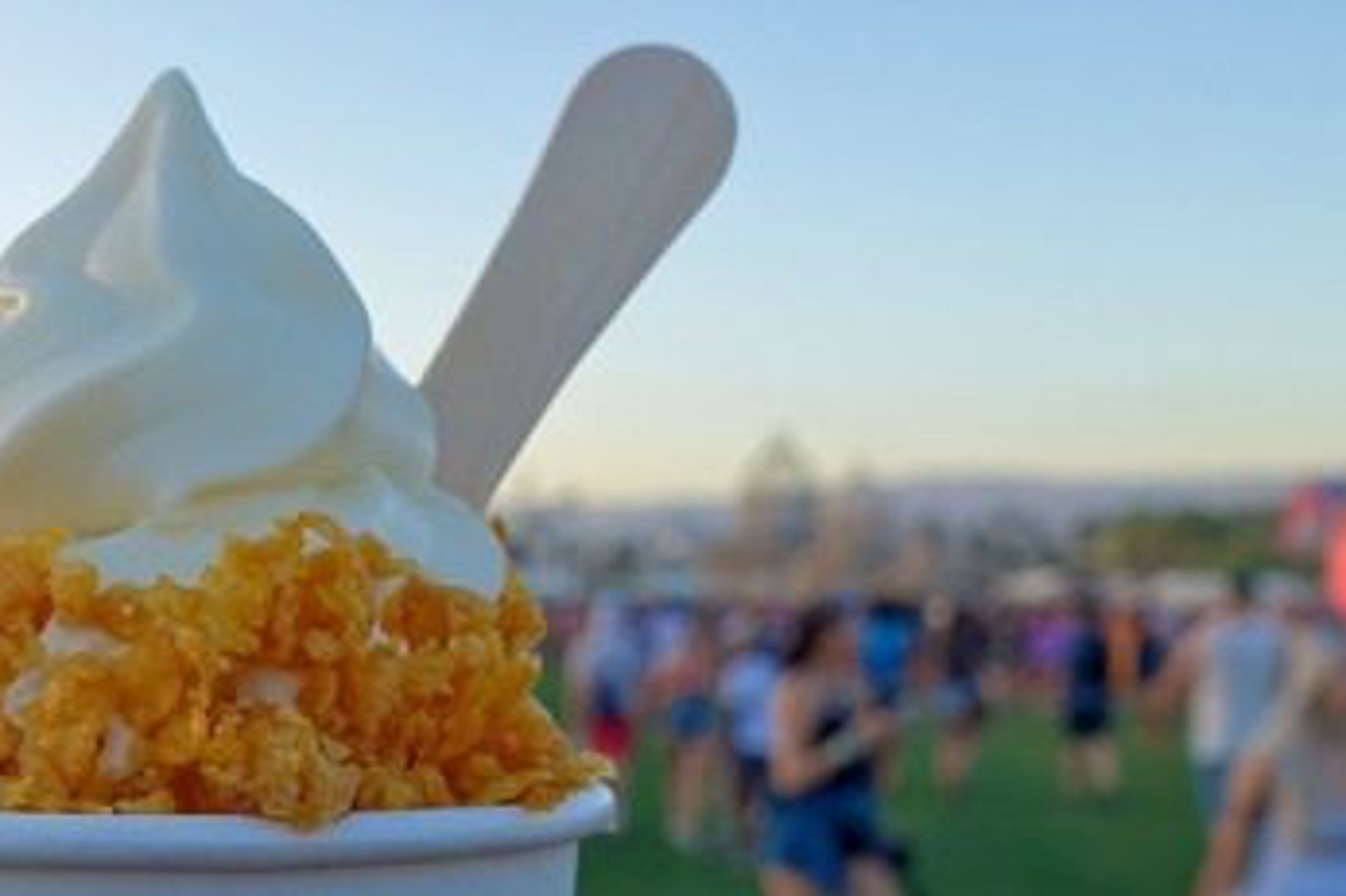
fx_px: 2018
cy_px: 729
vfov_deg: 24.6
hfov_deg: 35.2
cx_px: 198
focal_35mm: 54
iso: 125
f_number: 4
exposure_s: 1/160
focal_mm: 8.8
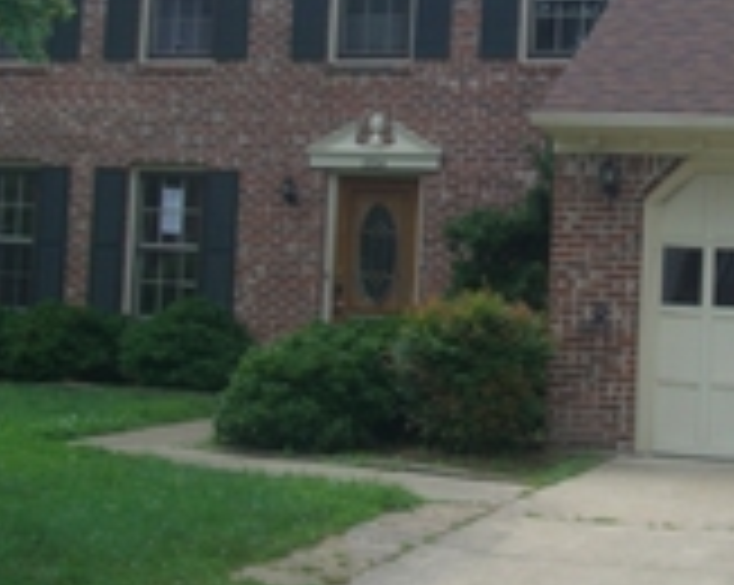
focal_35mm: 79
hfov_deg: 23.9
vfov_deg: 19.2
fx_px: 1714
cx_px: 549
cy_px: 144
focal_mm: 7.9
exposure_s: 1/200
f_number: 5.6
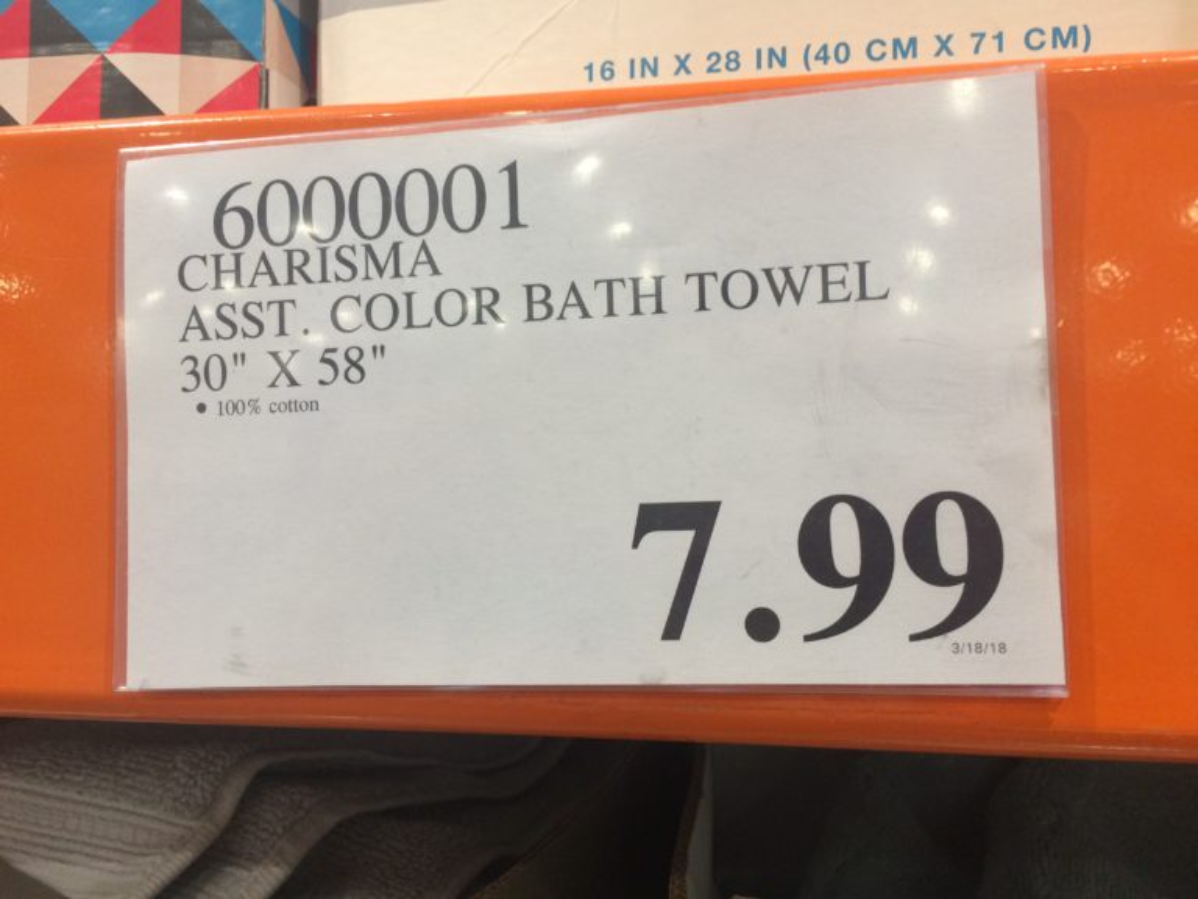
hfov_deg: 61.7
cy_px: 450
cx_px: 599
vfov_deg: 48.2
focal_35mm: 29
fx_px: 1004
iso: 100
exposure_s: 1/30
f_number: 2.2
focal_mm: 4.15
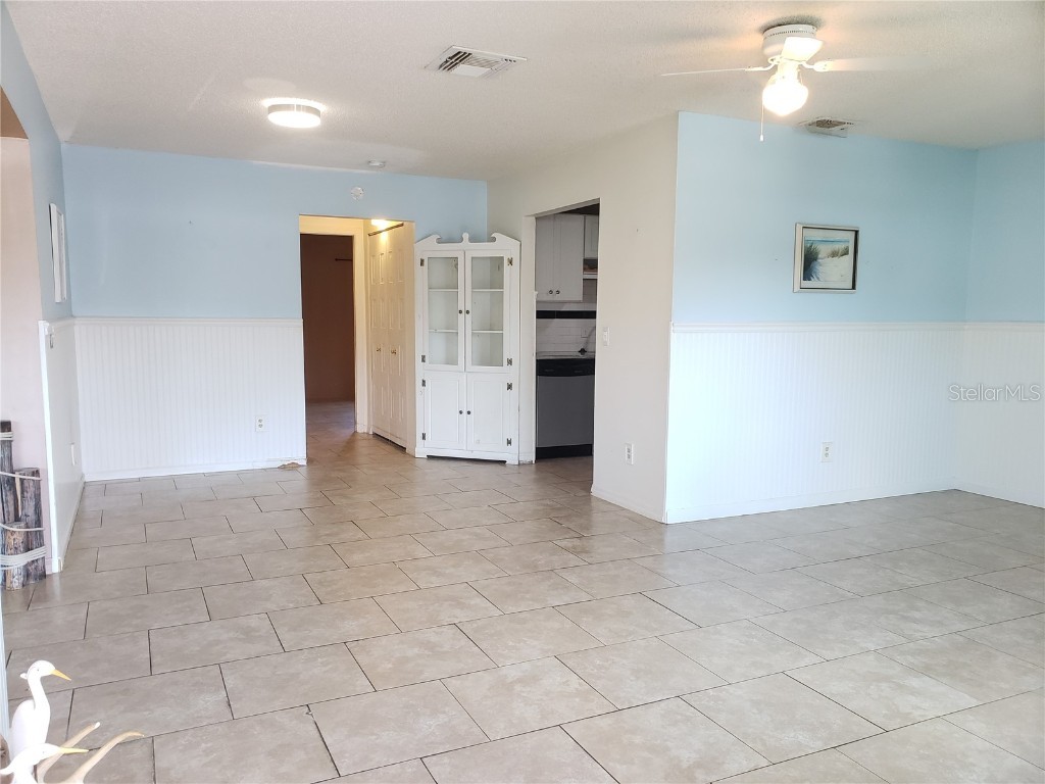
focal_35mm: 26
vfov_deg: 53.1
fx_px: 785
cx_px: 522
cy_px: 392
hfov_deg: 67.3
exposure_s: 1/60
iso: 250
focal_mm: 4.3
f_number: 2.4
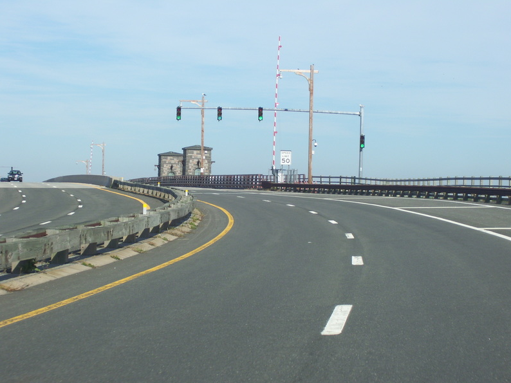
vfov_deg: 13.6
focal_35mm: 109
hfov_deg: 18.1
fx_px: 1609
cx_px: 257
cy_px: 193
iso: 80
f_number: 4.6
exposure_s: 1/640
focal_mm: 18
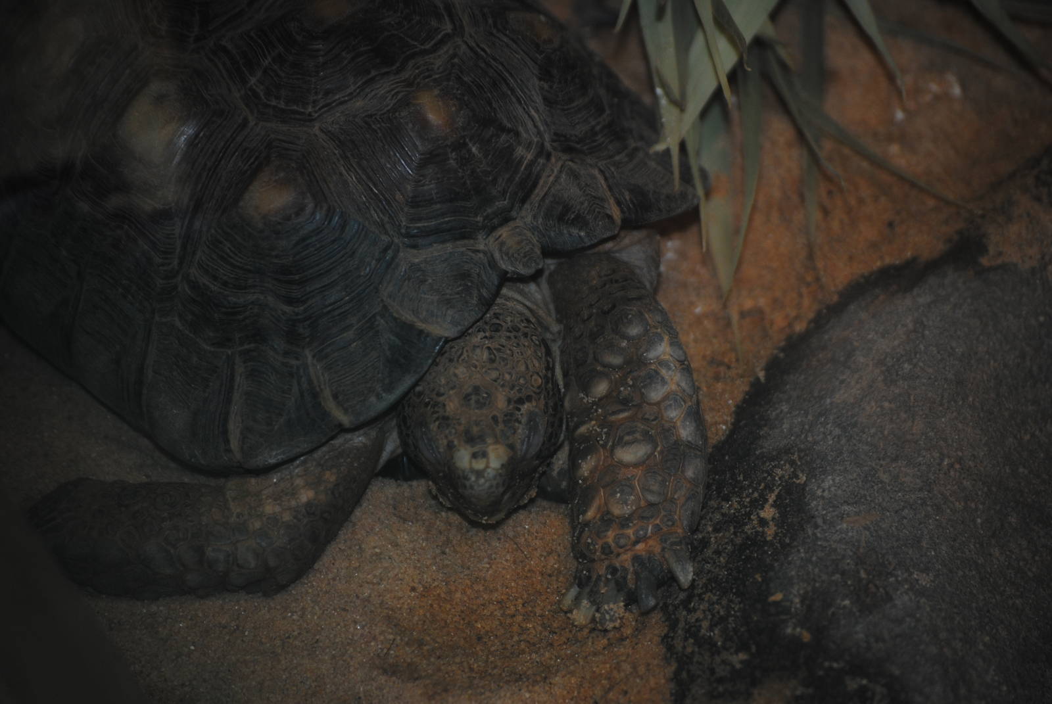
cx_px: 526
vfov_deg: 9.0
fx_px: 4476
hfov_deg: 13.4
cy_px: 352
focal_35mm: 153
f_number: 4.5
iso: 200
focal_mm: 102
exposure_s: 1/60
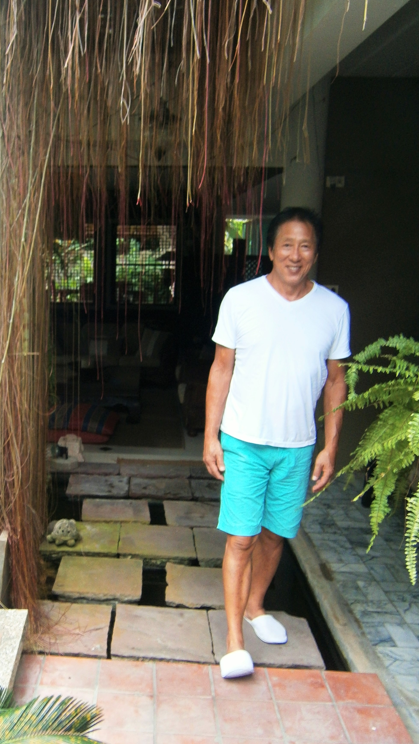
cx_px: 87
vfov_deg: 56.6
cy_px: 389
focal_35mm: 35
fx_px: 691
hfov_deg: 32.8
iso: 125
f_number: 2.8
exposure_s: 1/6
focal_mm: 4.7
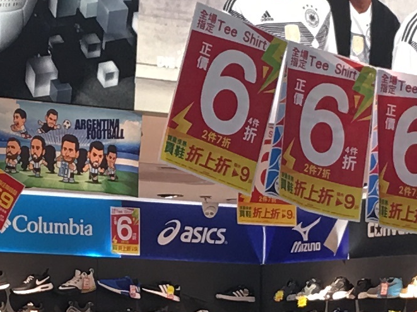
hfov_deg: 11.1
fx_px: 2131
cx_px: 90
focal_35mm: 177
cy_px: 282
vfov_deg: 8.4
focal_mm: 4.15
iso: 25
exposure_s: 1/33
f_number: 2.2
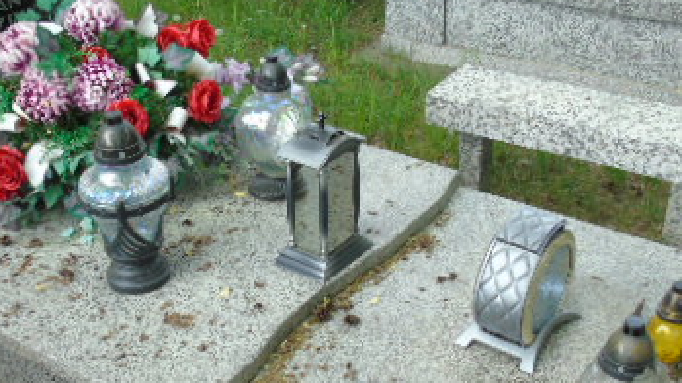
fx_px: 904
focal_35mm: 50
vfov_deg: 23.8
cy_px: 252
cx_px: 287
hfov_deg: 41.2
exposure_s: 1/125
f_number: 3.4
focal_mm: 4.4
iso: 80
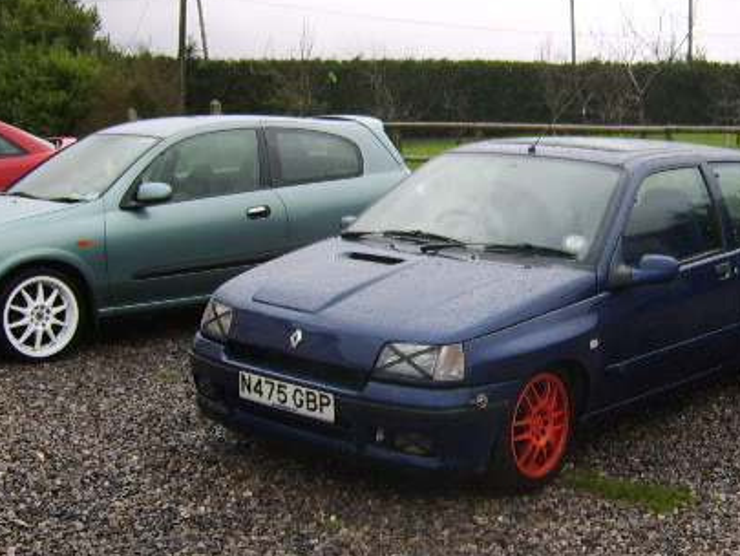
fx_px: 1048
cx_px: 342
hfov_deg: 38.9
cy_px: 236
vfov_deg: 29.6
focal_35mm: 49
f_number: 2.7
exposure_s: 1/46
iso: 71
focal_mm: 8.13
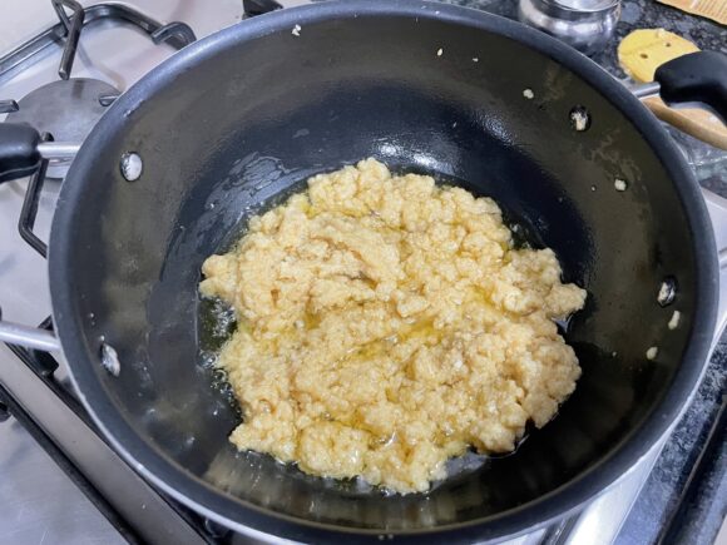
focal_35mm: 26
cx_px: 364
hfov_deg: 67.3
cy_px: 272
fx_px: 546
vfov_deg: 53.1
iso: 400
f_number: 1.6
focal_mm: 4.2
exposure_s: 1/33
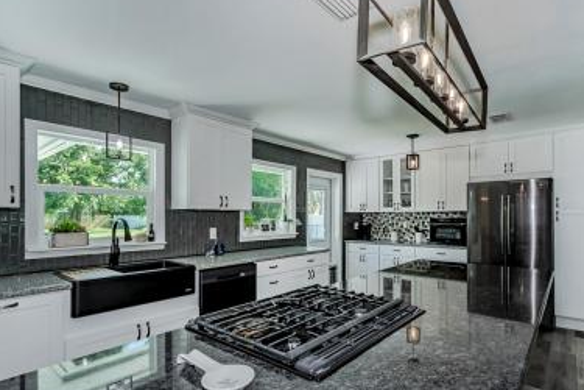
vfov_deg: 67.2
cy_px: 214
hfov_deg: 89.7
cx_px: 321
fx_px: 292
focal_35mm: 18
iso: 200
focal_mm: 10
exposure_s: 1/160
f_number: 4.5
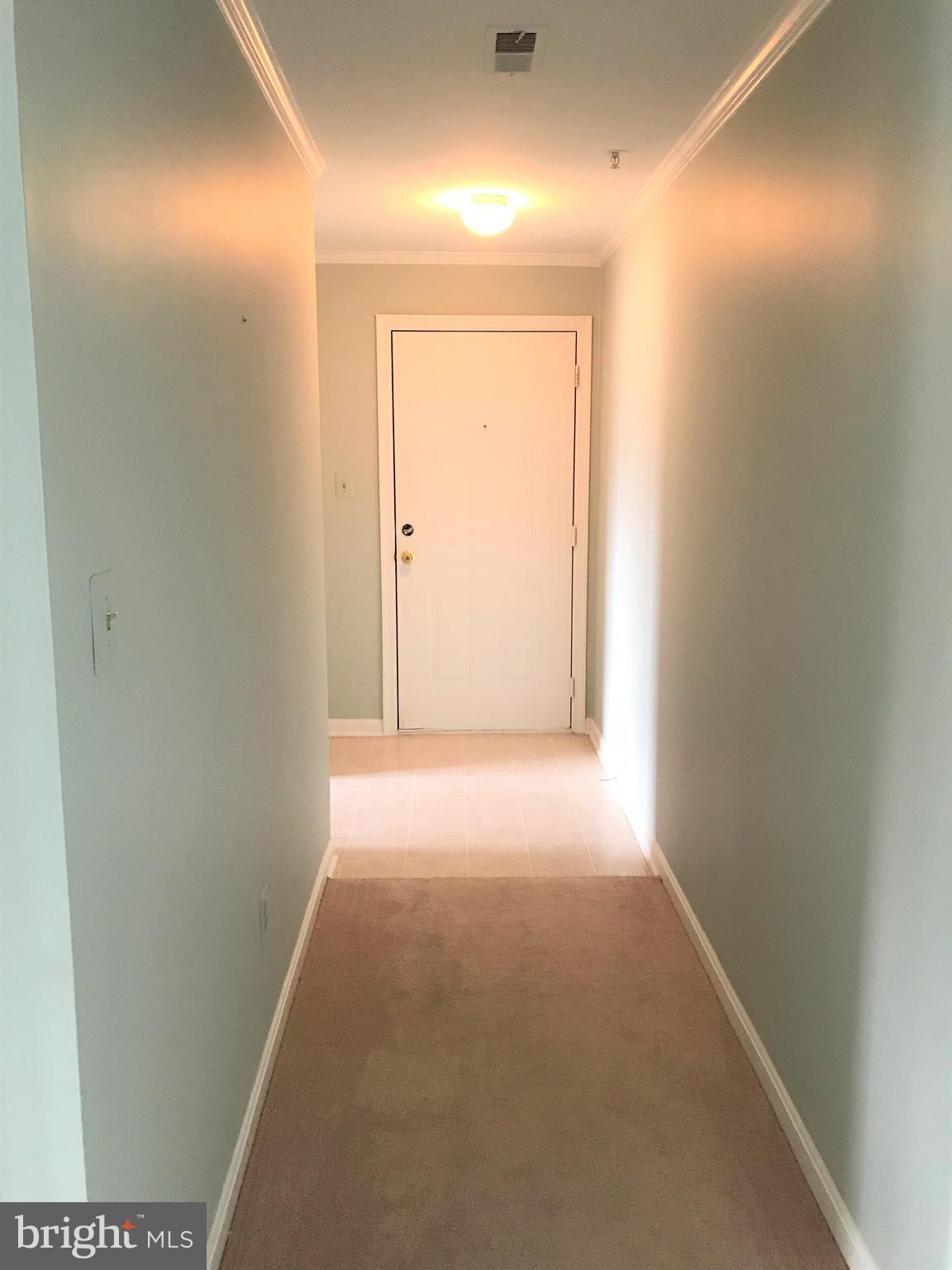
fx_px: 1027
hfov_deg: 49.7
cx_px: 476
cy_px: 635
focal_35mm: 28
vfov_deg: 63.4
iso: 64
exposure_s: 1/15
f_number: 1.8
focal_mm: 3.99
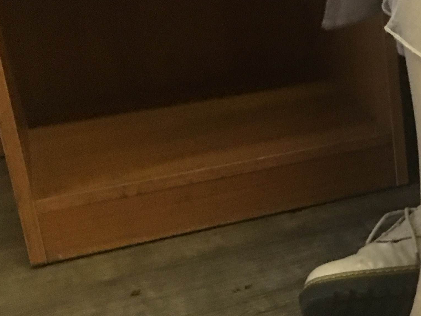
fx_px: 936
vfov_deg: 19.1
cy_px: 155
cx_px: 504
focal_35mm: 77
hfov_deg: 23.2
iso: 160
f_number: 2.2
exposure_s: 1/8
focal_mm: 4.15
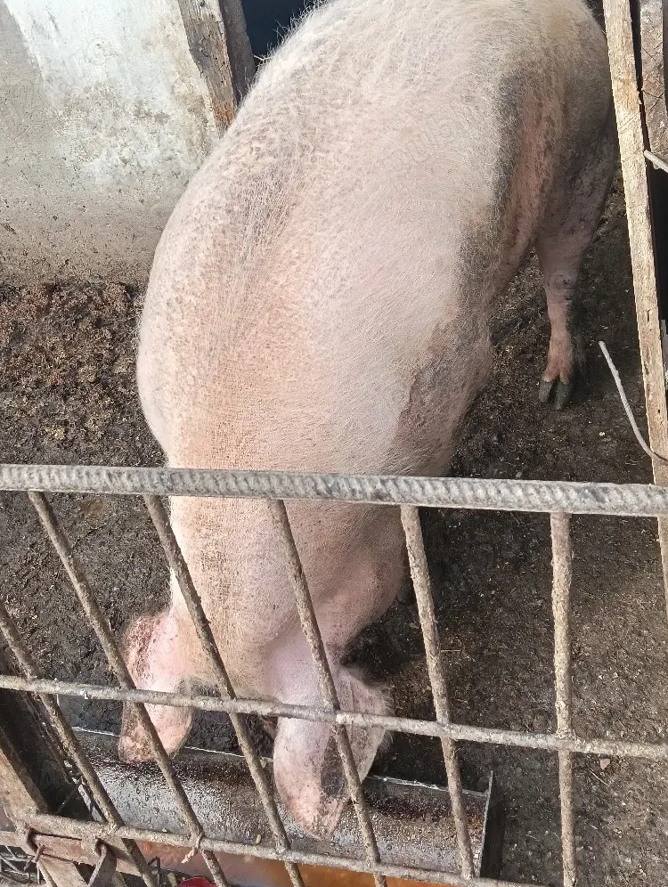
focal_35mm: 36
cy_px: 372
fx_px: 924
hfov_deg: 39.7
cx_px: 305
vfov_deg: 51.1
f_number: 1.8
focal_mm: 3.98
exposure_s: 1/156
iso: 50
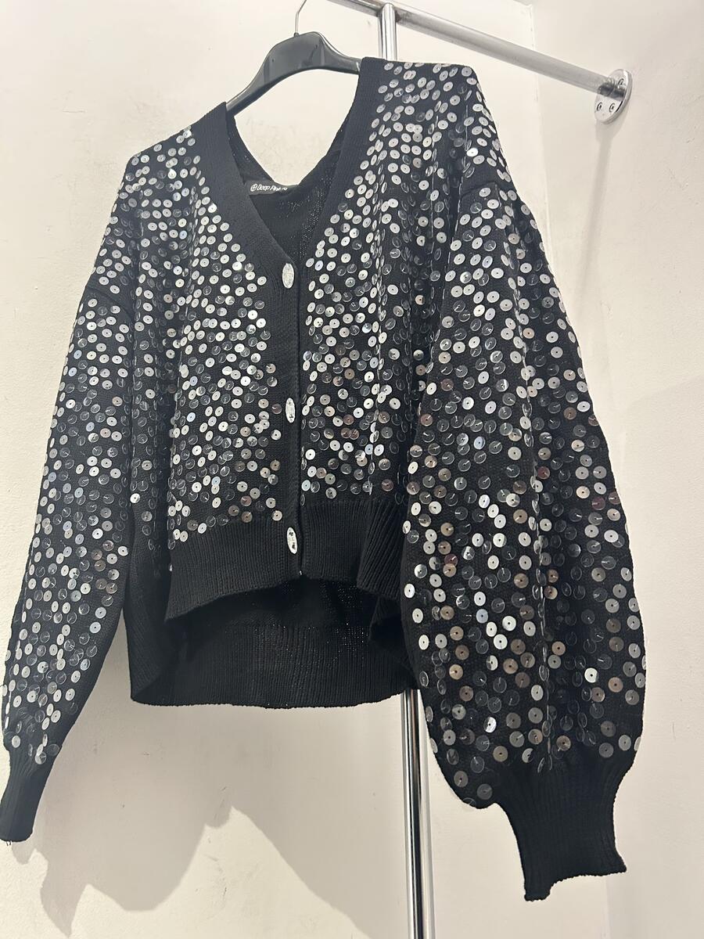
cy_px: 470
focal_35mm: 26
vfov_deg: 67.3
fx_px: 705
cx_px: 352
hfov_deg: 53.1
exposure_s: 1/50
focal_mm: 5.7
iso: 400
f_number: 1.5
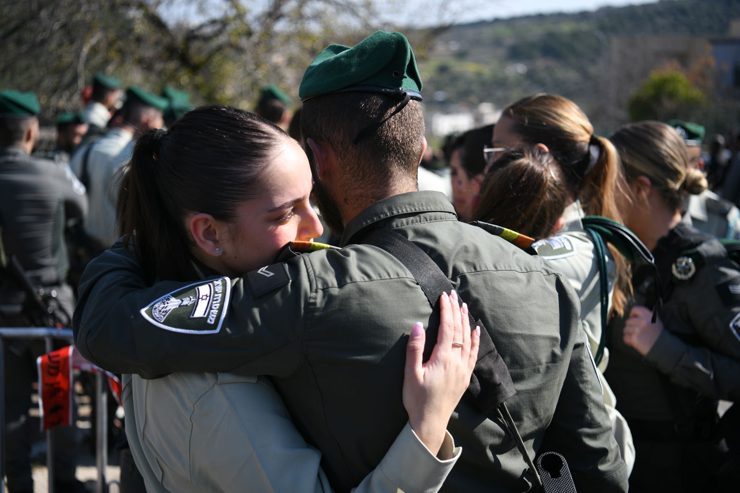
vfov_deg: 33.4
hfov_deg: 48.5
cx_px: 370
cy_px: 246
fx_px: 822
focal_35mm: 40
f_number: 2.8
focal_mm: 40
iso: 100
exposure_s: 1/1250
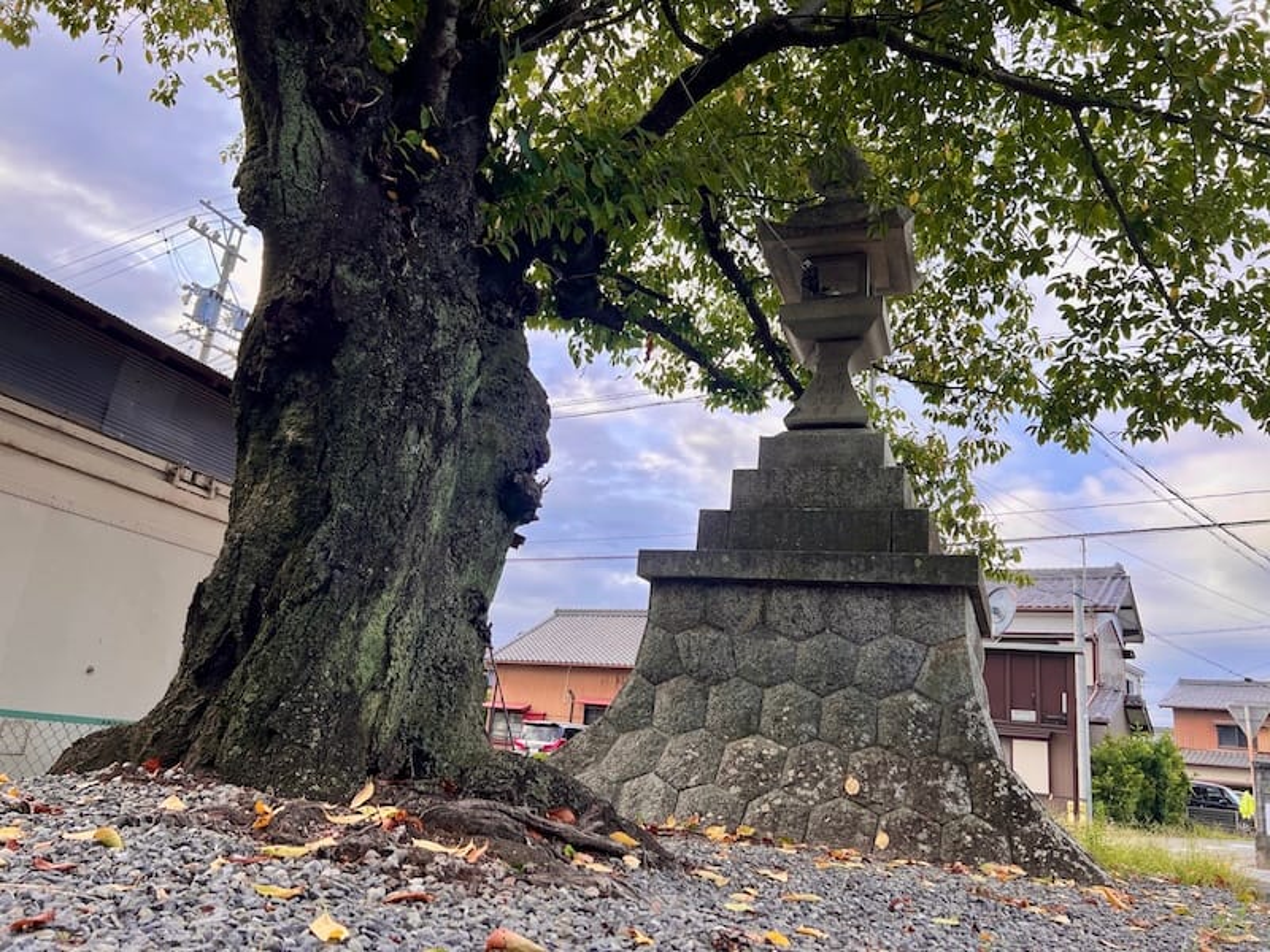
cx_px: 635
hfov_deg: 67.3
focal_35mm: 26
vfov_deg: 53.1
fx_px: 954
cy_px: 476
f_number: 1.5
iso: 50
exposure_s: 1/621
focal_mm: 5.7
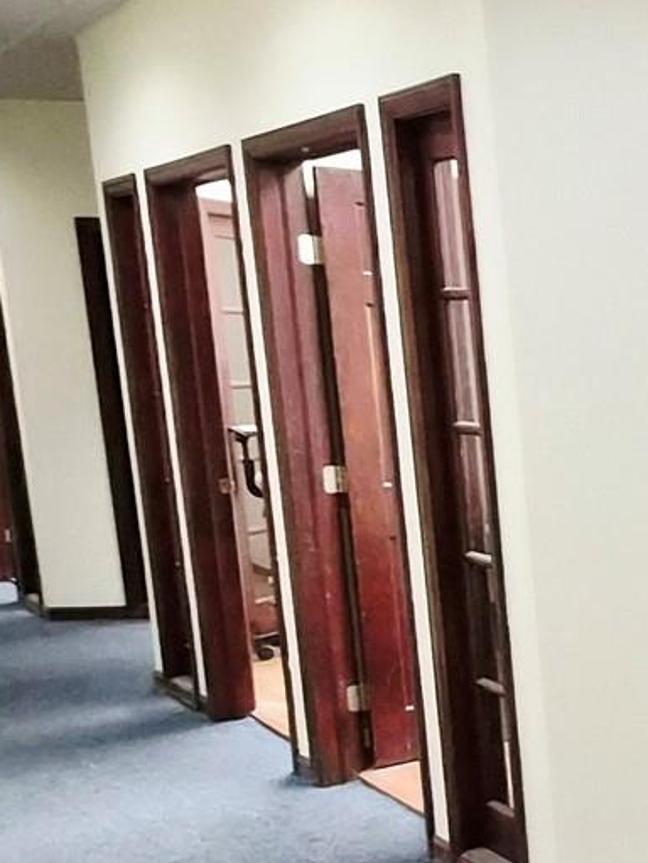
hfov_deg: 18.6
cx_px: 1281
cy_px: 538
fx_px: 1298
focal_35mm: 52
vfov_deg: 36.6
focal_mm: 1.7
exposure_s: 1/60.2
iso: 500
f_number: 2.2
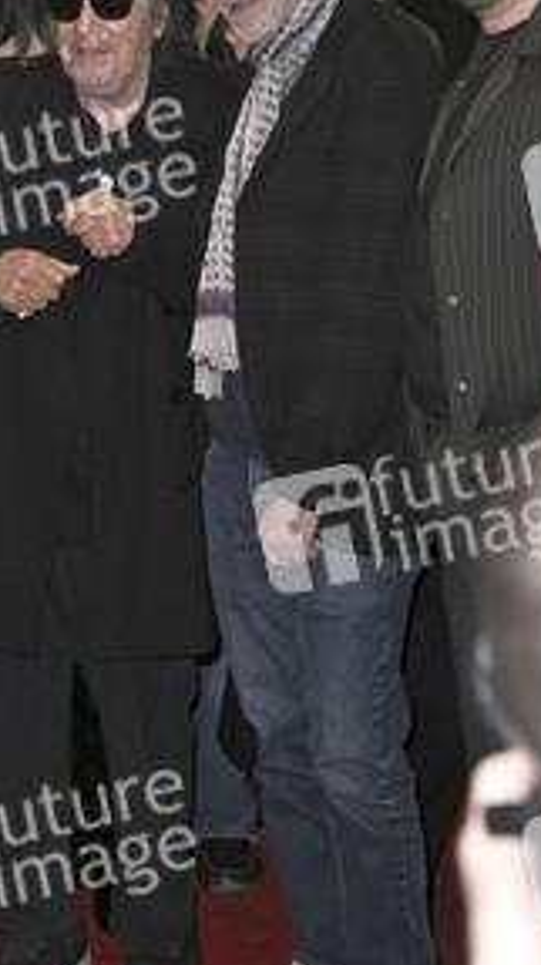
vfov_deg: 19.8
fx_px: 2760
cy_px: 346
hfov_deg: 11.2
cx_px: 121
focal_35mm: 108
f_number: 6.3
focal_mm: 74
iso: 2500
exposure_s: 1/320
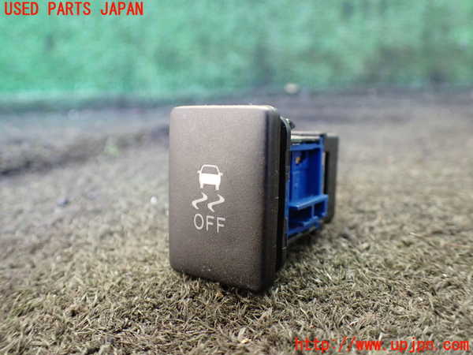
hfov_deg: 60.0
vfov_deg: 46.8
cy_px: 178
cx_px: 236
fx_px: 410
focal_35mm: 30
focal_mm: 5.4
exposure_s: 1/80
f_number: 2.3
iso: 800
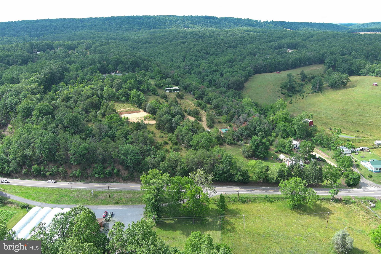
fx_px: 307
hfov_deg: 63.7
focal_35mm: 29
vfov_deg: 45.0
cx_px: 190
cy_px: 127
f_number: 2.8
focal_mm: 10.57
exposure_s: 1/463
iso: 100
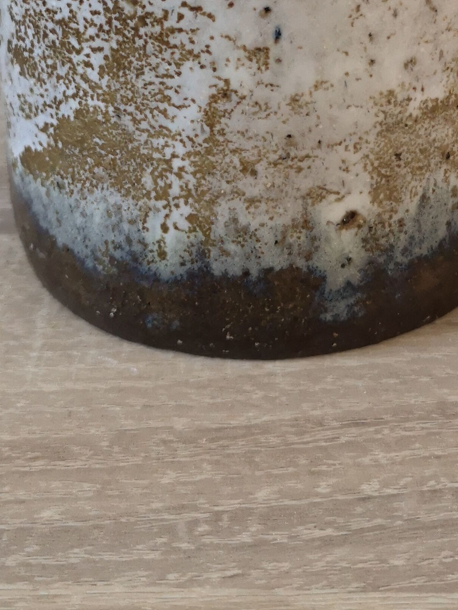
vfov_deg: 27.4
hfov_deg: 22.2
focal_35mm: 66
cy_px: -21
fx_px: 1164
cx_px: 278
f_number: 1.8
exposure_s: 1/33.3
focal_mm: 3.95
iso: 400
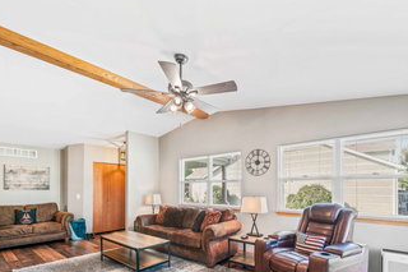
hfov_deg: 90.0
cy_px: 192
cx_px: 204
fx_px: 204
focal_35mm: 18
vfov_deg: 64.7
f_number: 10
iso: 320
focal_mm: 12
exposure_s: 1/1.25
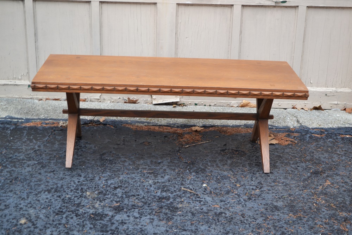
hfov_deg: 33.4
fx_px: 587
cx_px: 176
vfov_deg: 22.6
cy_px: 118
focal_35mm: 60
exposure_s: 1/30
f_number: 5.3
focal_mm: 40
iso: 400
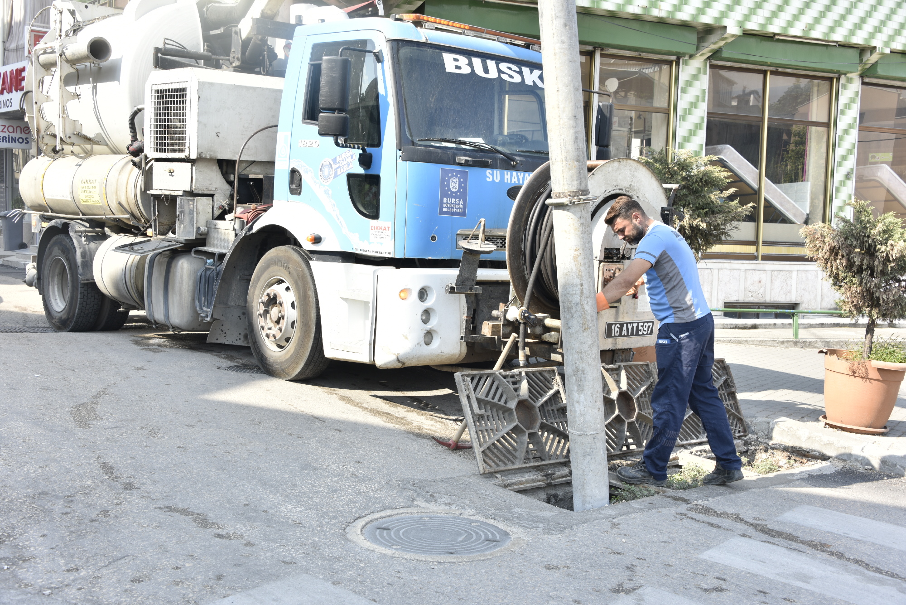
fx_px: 1057
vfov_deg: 31.9
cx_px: 453
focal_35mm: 42
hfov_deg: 46.4
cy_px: 302
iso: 125
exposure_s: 1/100
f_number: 8
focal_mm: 42
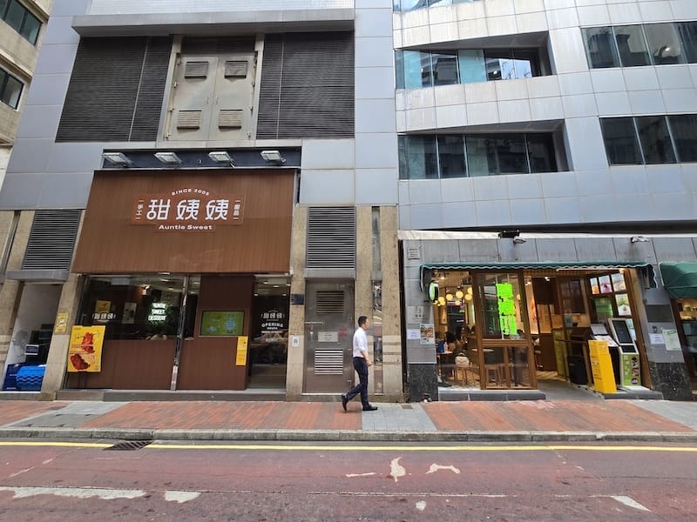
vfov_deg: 89.9
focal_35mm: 13
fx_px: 262
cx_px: 348
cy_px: 261
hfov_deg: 106.2
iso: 50
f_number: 2.2
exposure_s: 1/196
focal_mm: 2.2
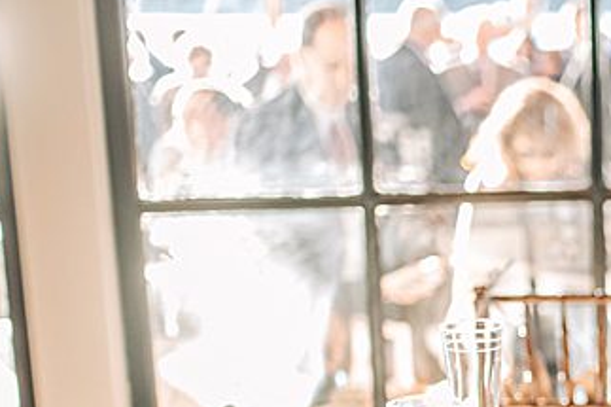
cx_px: 815
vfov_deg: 13.2
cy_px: 395
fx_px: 1730
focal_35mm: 102
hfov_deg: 18.5
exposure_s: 1/400
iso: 800
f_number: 1.8
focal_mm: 35
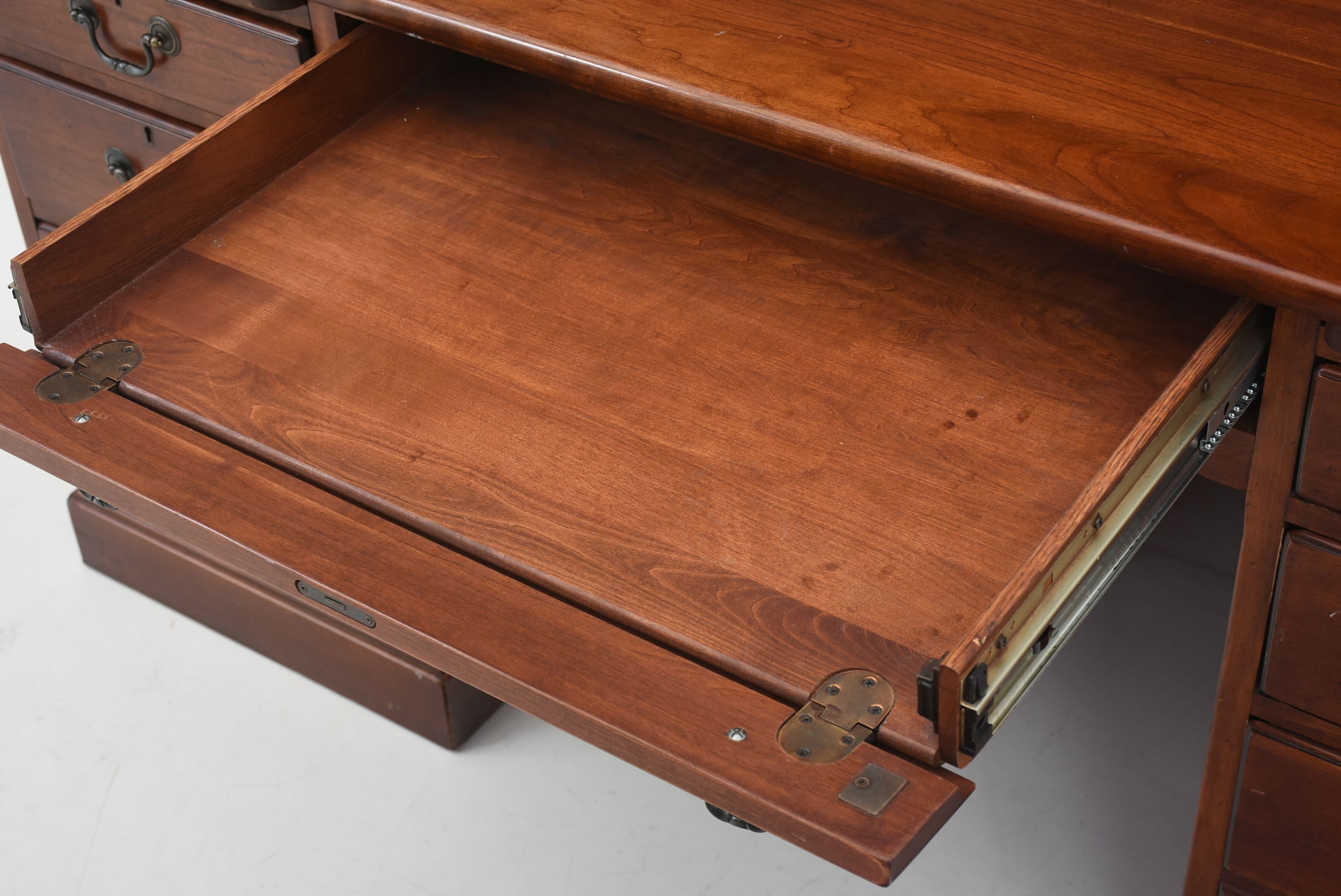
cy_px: 448
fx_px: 2125
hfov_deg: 35.0
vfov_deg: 23.8
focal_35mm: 57
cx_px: 670
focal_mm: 38
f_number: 7.1
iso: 200
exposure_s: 1/160
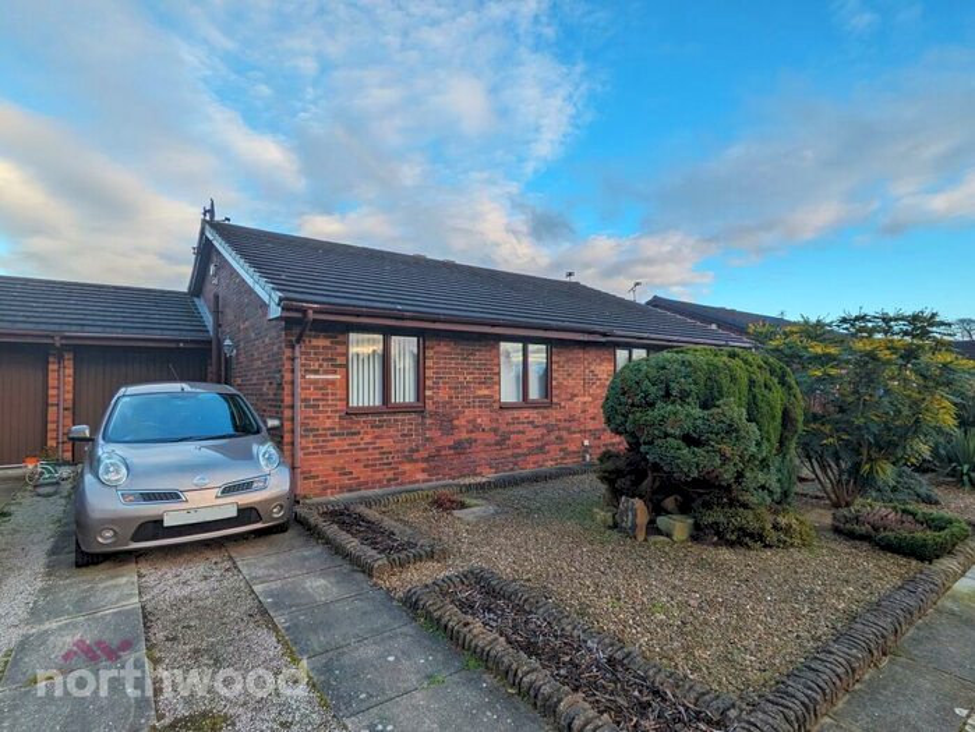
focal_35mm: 14
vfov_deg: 85.7
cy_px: 366
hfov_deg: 102.0
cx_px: 488
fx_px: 395
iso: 48
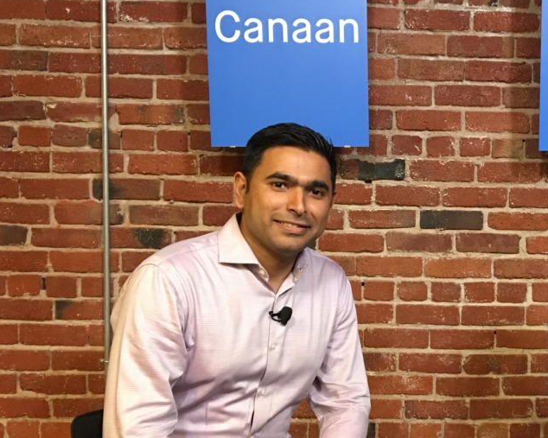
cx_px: 485
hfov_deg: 34.2
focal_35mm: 52
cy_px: 248
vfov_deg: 29.1
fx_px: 843
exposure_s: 1/10
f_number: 2.2
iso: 80
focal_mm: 4.15
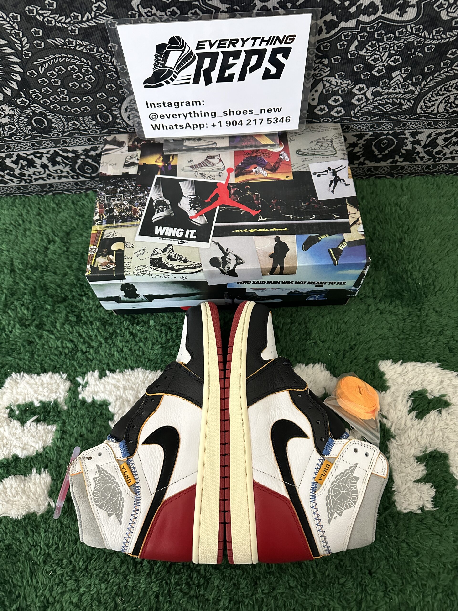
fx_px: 423
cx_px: 229
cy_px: 306
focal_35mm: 24
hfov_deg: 56.8
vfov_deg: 71.6
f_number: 1.78
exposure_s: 1/50
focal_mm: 6.86
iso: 640
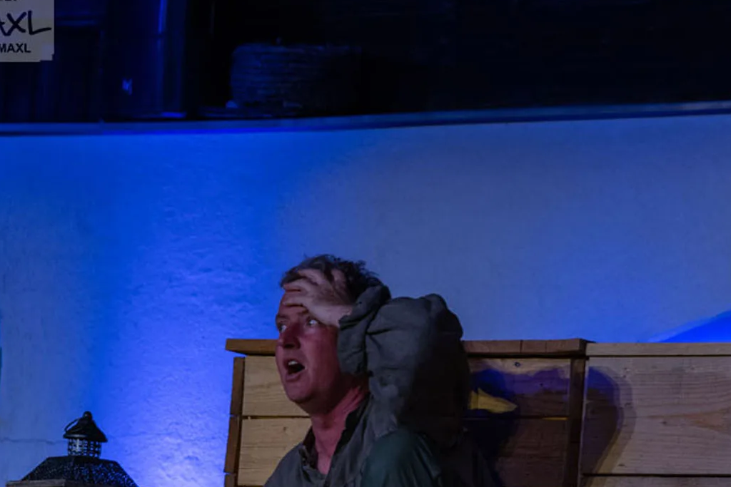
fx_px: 4569
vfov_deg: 6.1
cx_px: 553
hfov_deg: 9.1
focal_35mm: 225
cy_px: 393
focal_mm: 80
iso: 900
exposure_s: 1/250
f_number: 4
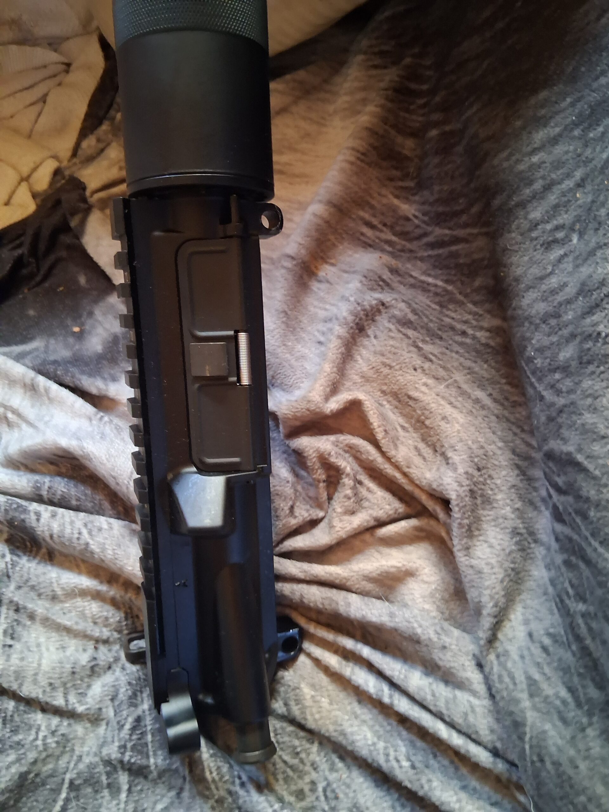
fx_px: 610
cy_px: 406
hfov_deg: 53.1
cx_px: 304
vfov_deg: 67.3
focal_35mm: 26
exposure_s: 1/25
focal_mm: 3.98
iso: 500
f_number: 1.8
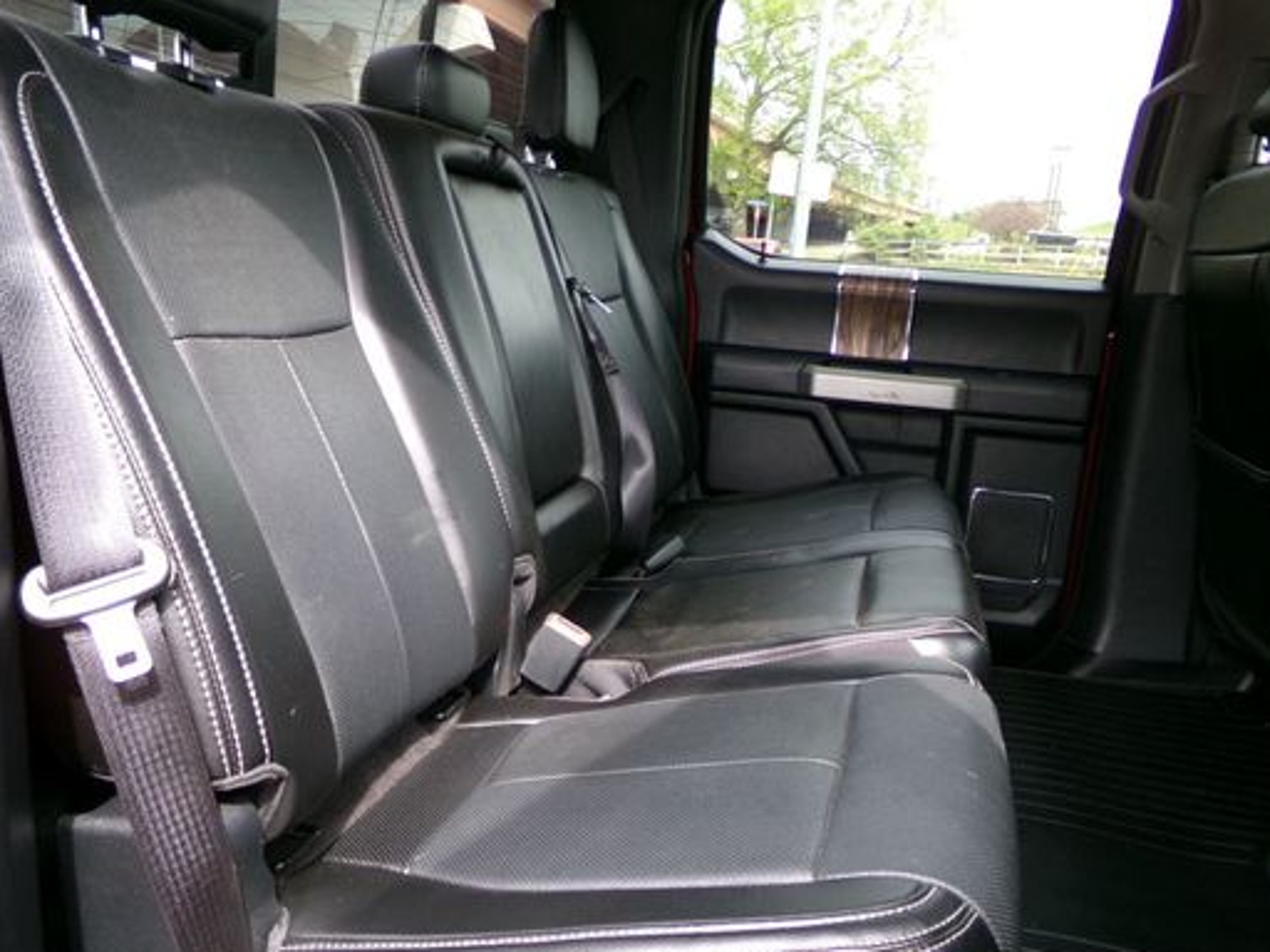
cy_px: 550
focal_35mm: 30
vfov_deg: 46.6
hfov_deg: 59.9
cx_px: 590
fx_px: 1101
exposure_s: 1/60
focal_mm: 4.3
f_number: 3.7
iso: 151
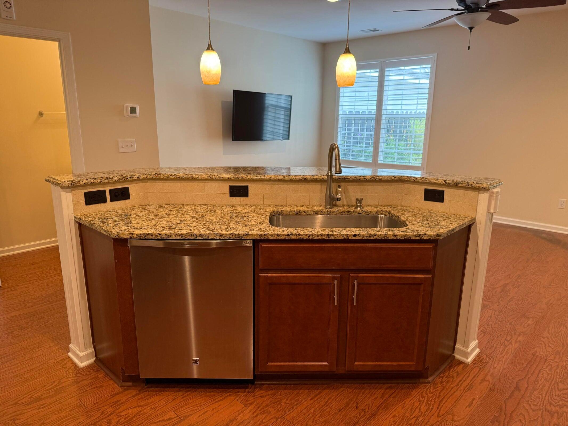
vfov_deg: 56.8
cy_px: 213
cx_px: 284
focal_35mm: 24
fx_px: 394
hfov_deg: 71.6
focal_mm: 6.76
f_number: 1.78
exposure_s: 1/60
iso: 160
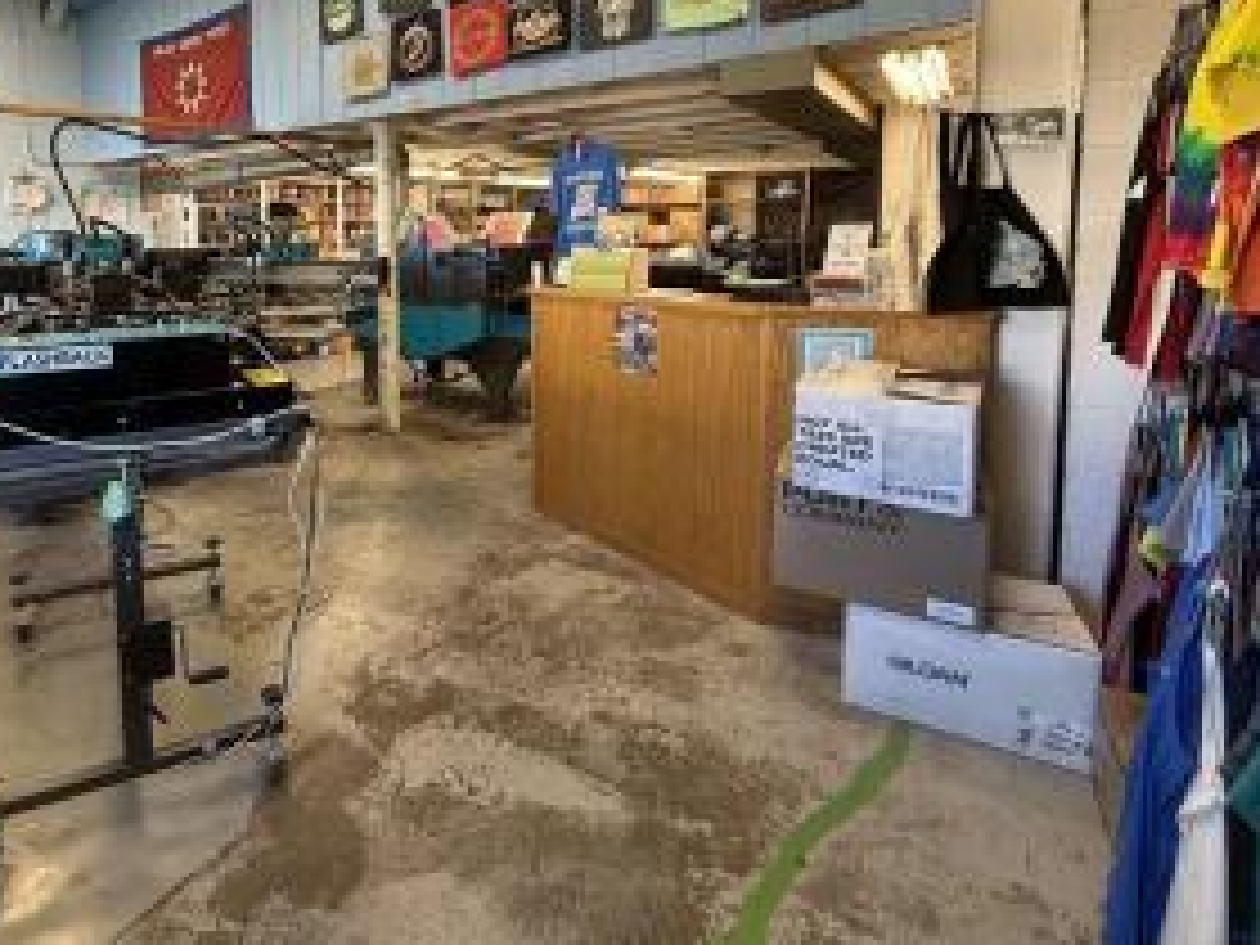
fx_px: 728
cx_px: 405
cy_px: 288
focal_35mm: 20
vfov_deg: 63.7
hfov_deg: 78.7
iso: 250
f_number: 2.2
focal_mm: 2.22
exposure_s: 1/60
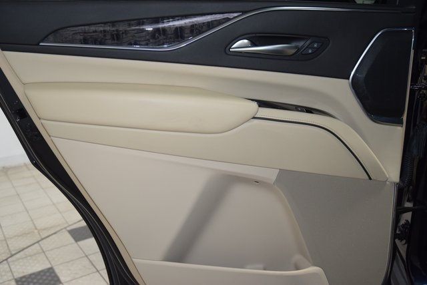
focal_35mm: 36
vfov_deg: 36.9
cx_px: 214
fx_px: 427
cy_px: 142
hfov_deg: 53.1
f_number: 3.8
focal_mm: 24
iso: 1100
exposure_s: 1/60
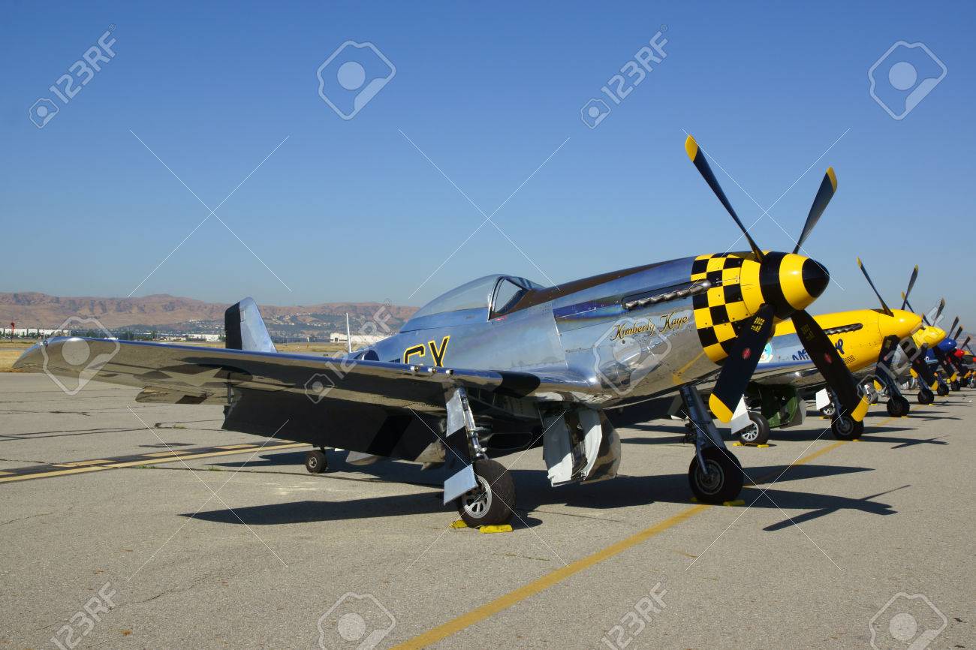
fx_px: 1220
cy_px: 325
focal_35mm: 45
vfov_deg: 29.8
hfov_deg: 43.6
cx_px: 488
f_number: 14
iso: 50
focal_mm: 30
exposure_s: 1/80
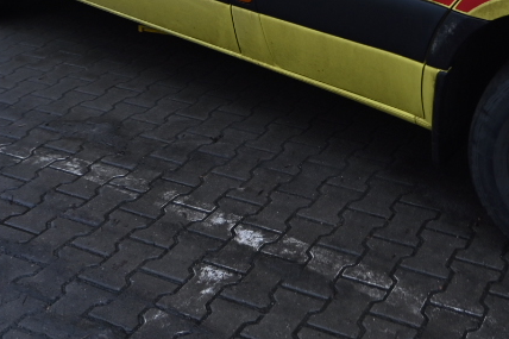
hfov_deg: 35.4
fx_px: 749
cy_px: -131
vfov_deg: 22.2
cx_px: 453
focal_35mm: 53
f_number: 2.8
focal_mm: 14
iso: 140
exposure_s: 1/400
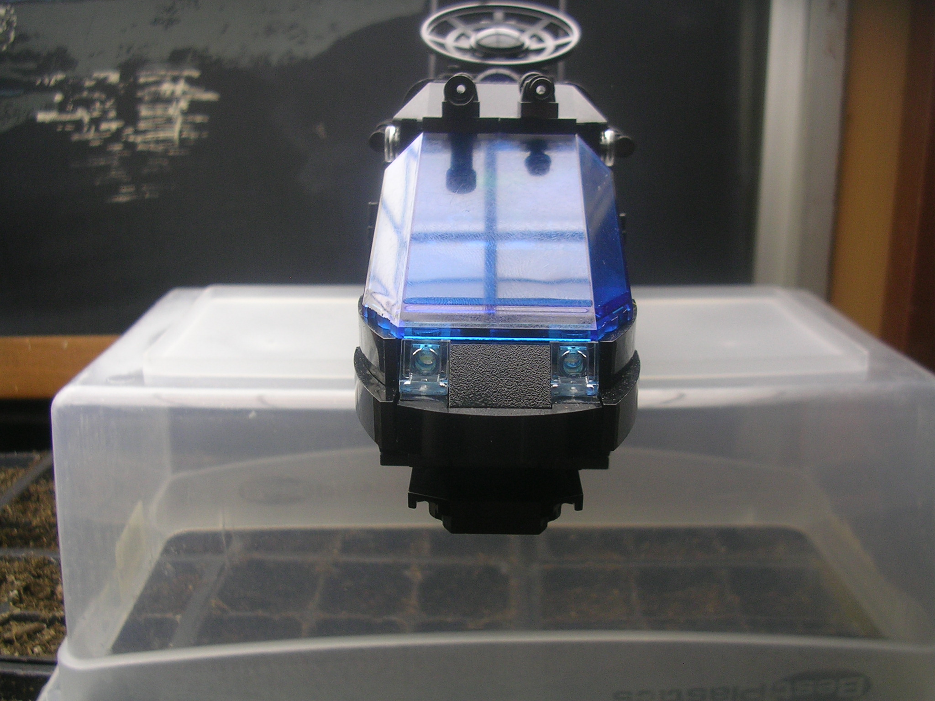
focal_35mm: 38
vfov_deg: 37.7
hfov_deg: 49.0
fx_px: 1026
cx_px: 468
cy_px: 350
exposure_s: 1/163
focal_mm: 5.8
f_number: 2.8
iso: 50
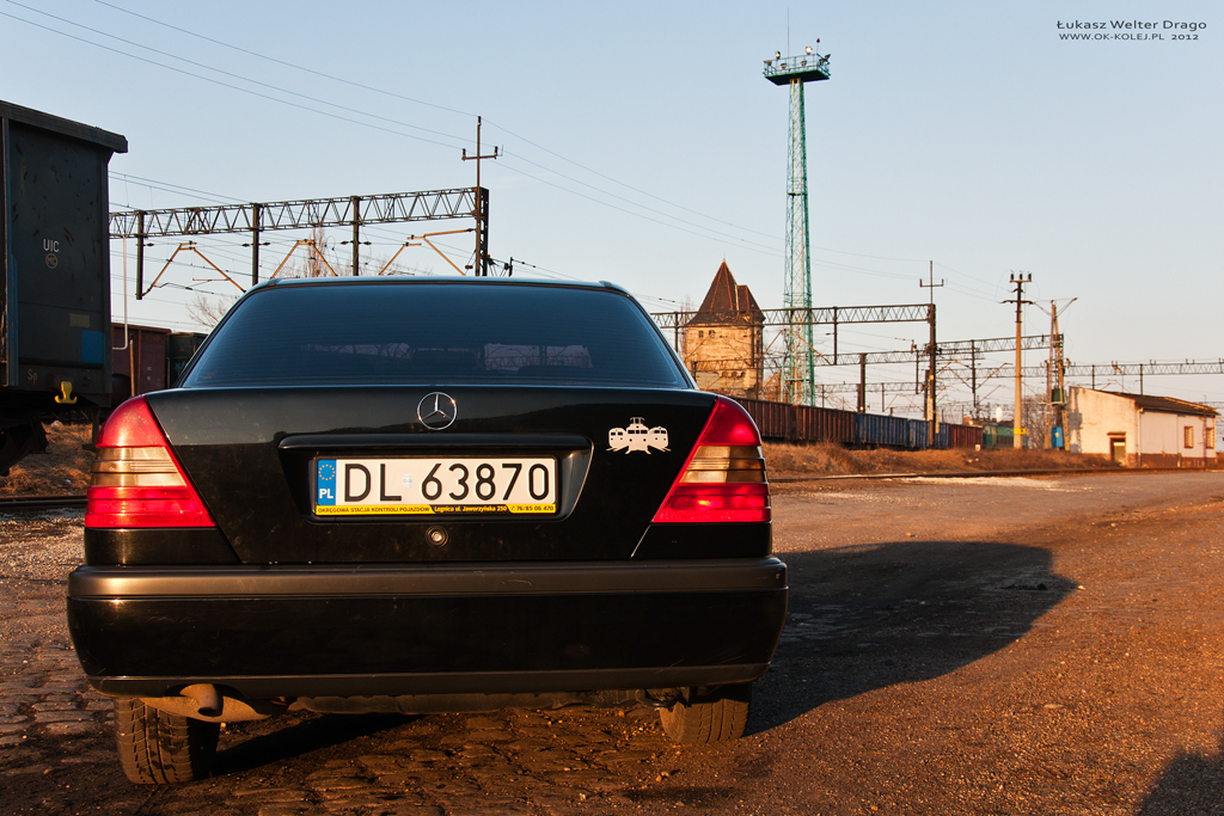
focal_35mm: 39
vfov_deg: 34.2
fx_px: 1326
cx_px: 612
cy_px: 408
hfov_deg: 49.5
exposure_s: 1/160
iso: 200
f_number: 9
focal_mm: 26
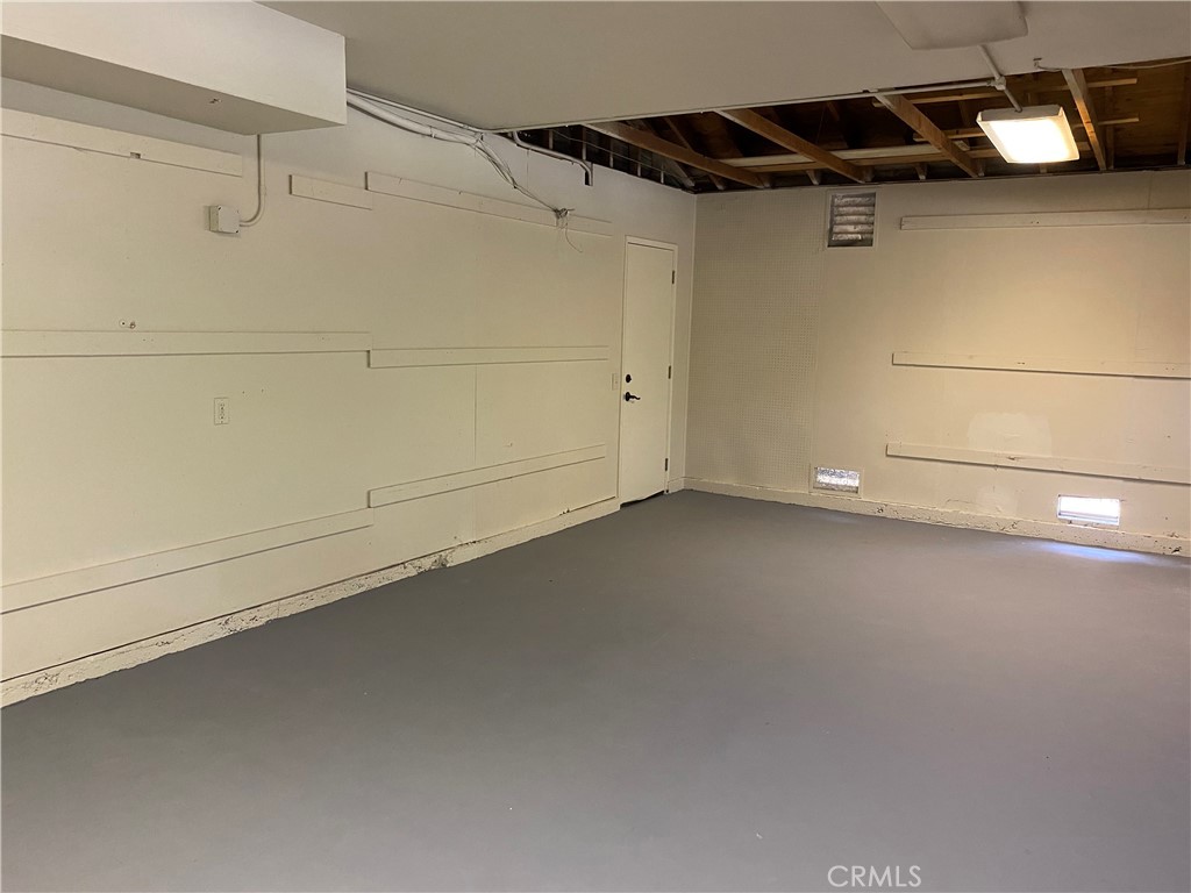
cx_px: 596
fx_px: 895
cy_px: 446
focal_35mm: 26
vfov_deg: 53.1
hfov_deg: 67.3
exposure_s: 1/60
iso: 320
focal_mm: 4.25
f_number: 1.8
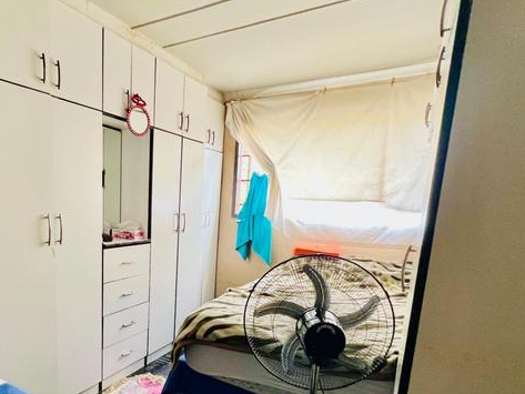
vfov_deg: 59.5
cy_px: 266
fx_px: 334
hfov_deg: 73.5
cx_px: 165
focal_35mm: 22
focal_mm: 1.57
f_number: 1.8
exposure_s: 1/99
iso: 160
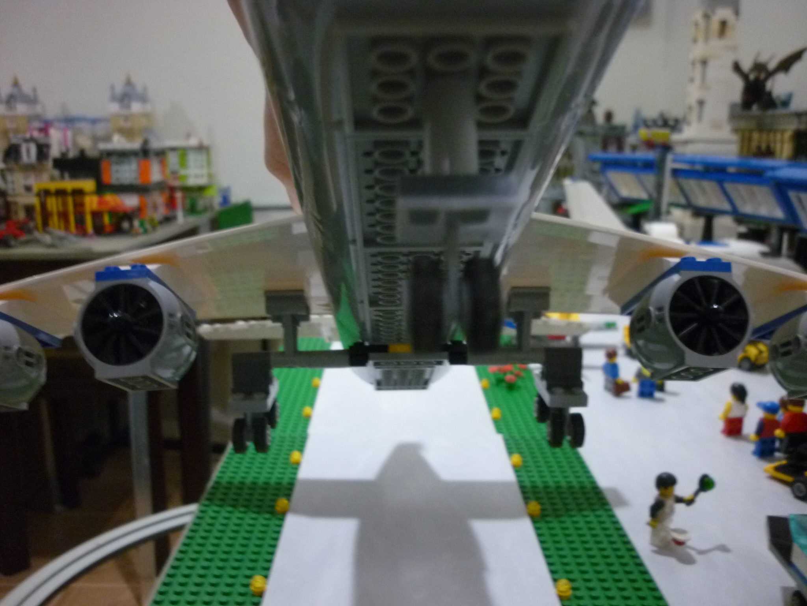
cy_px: 303
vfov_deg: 42.9
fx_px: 769
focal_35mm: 33
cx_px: 404
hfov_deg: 55.4
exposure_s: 1/8
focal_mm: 5.5
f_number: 2.8
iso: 400
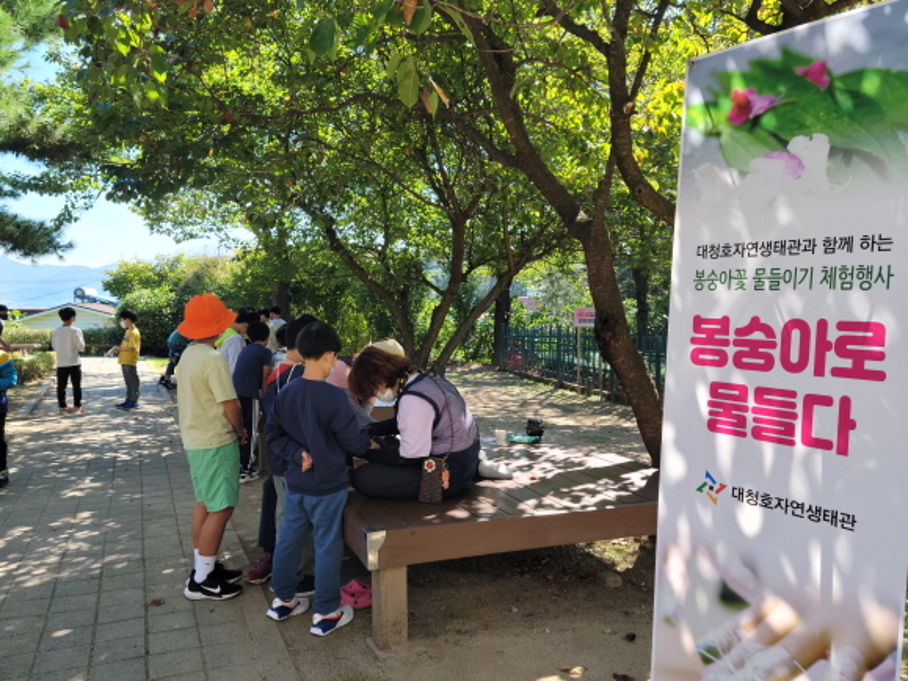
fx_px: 761
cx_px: 444
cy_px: 345
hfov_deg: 61.7
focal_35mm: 29
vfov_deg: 48.2
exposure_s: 1/130
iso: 25
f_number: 2
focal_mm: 5.9
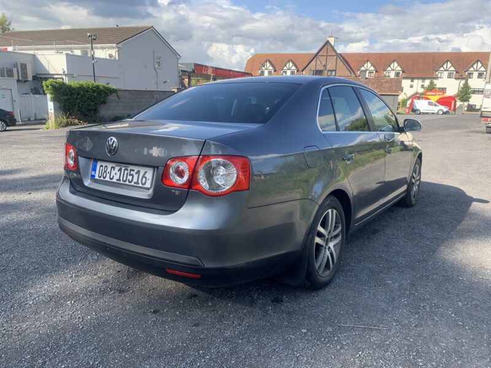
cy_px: 184
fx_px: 369
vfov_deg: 53.1
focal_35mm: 26
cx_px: 246
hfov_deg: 67.3
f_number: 1.8
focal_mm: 4.25
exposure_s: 1/732
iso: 25
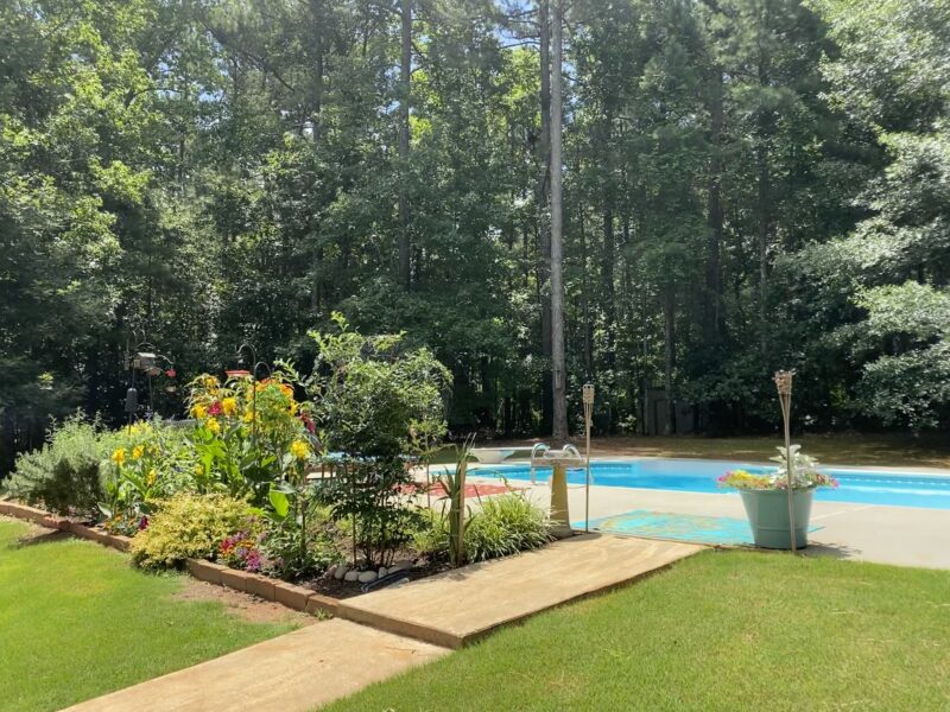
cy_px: 356
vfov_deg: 53.1
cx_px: 475
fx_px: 714
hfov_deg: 67.3
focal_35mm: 26
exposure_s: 1/1072
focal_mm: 4.25
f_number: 1.8
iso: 32
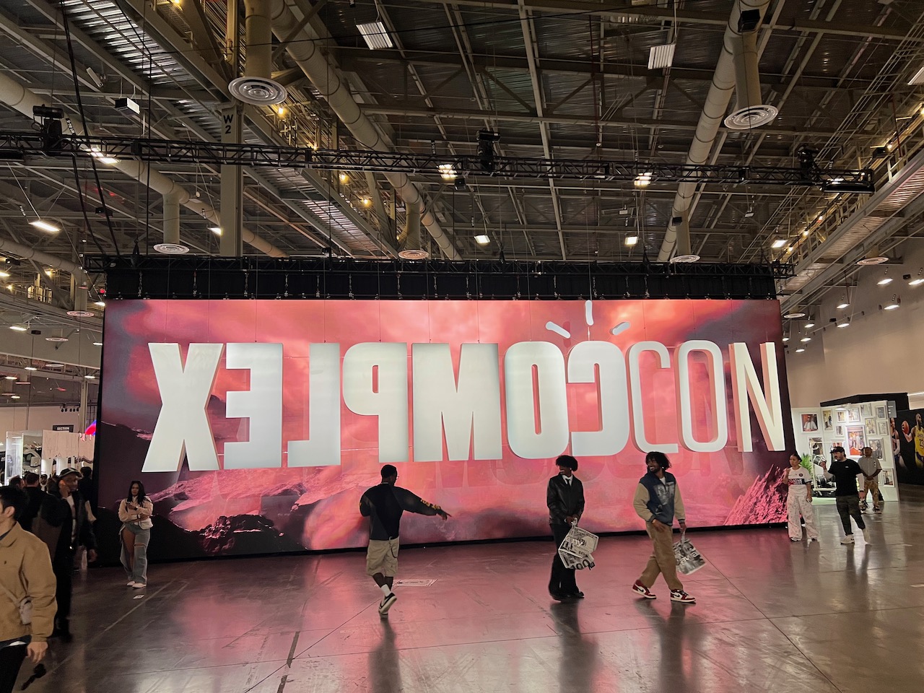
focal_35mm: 26
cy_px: 346
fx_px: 694
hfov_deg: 67.3
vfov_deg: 53.1
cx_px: 462
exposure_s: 1/60
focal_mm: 5.7
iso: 80
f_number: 1.5
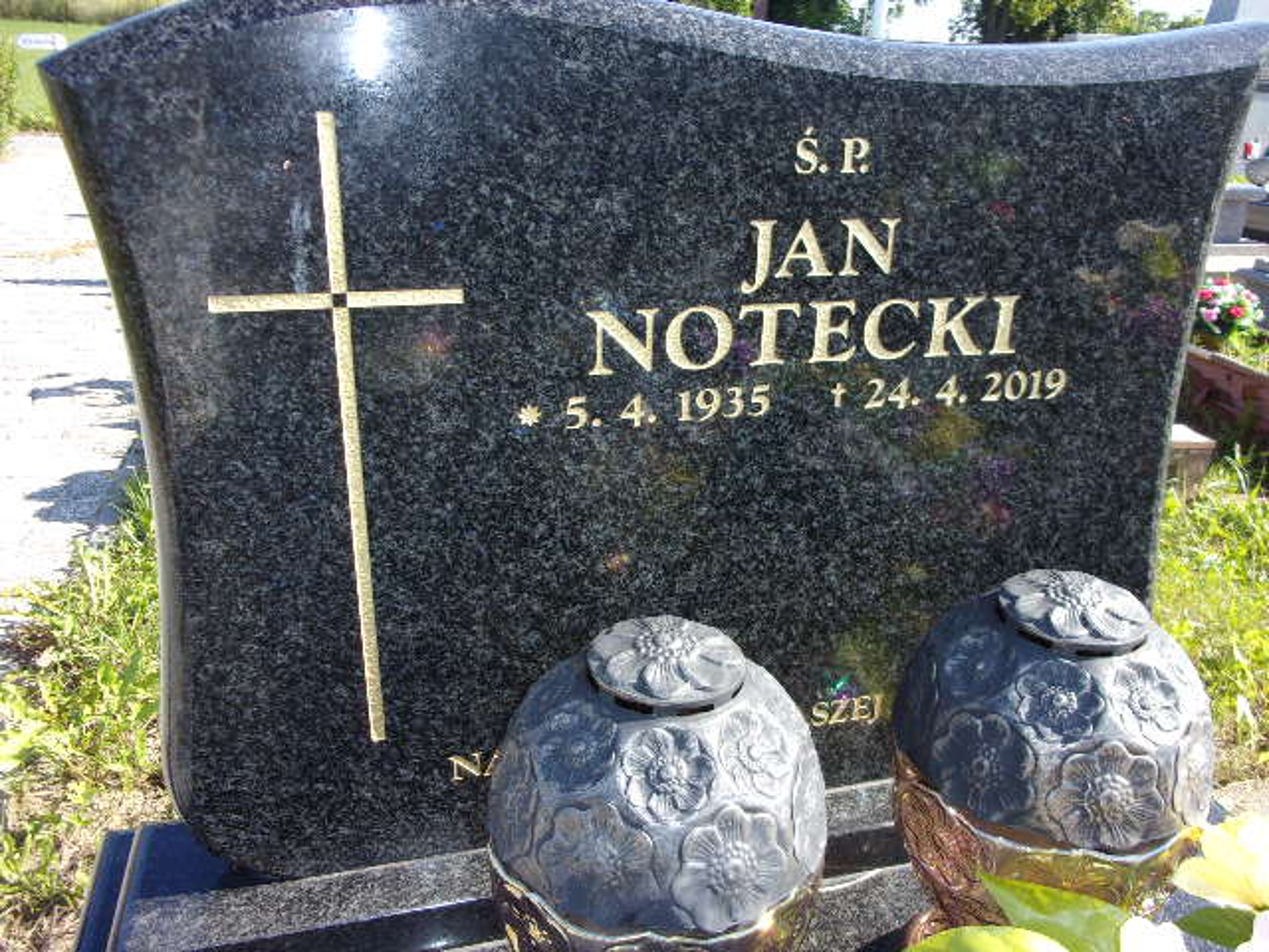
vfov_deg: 49.7
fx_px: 1026
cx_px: 634
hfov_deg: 63.4
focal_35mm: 28
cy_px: 476
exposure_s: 1/200
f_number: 3.9
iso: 80
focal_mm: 5.1
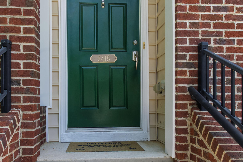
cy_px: 90
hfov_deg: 63.7
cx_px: 122
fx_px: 196
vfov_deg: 44.9
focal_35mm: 29
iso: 100
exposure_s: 1/100
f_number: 8
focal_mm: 10
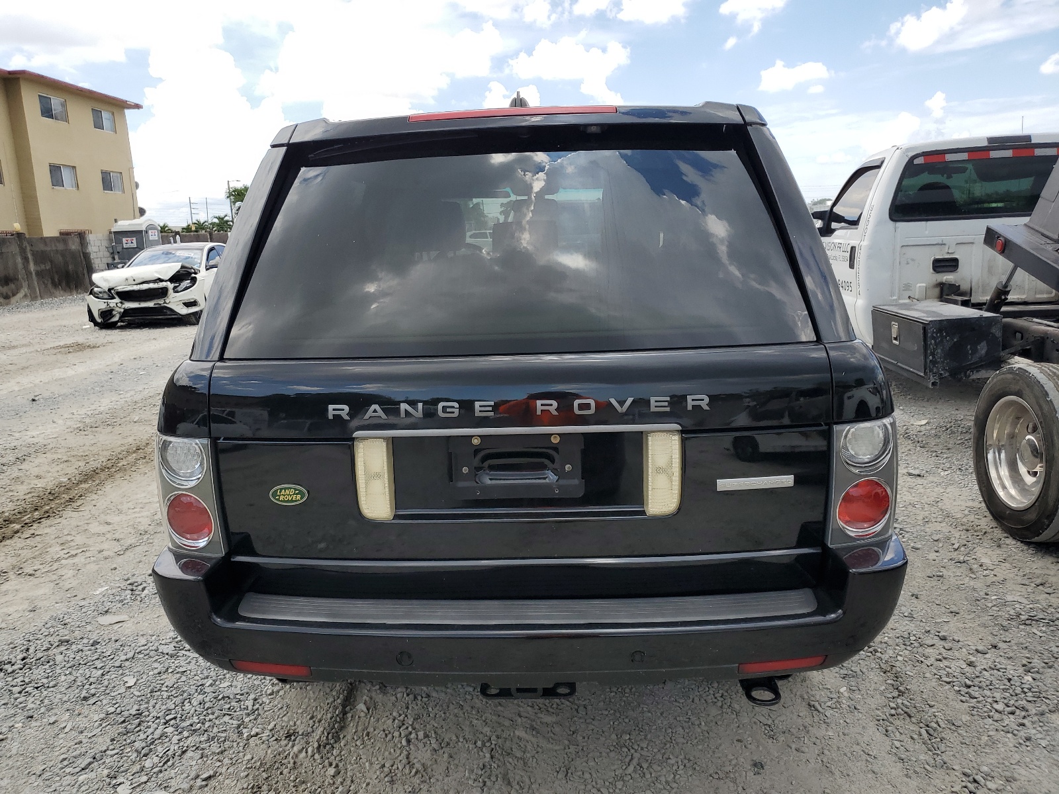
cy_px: 397
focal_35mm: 26
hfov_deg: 67.3
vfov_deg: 53.1
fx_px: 795
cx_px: 530
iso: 50
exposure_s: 1/1667
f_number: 1.5
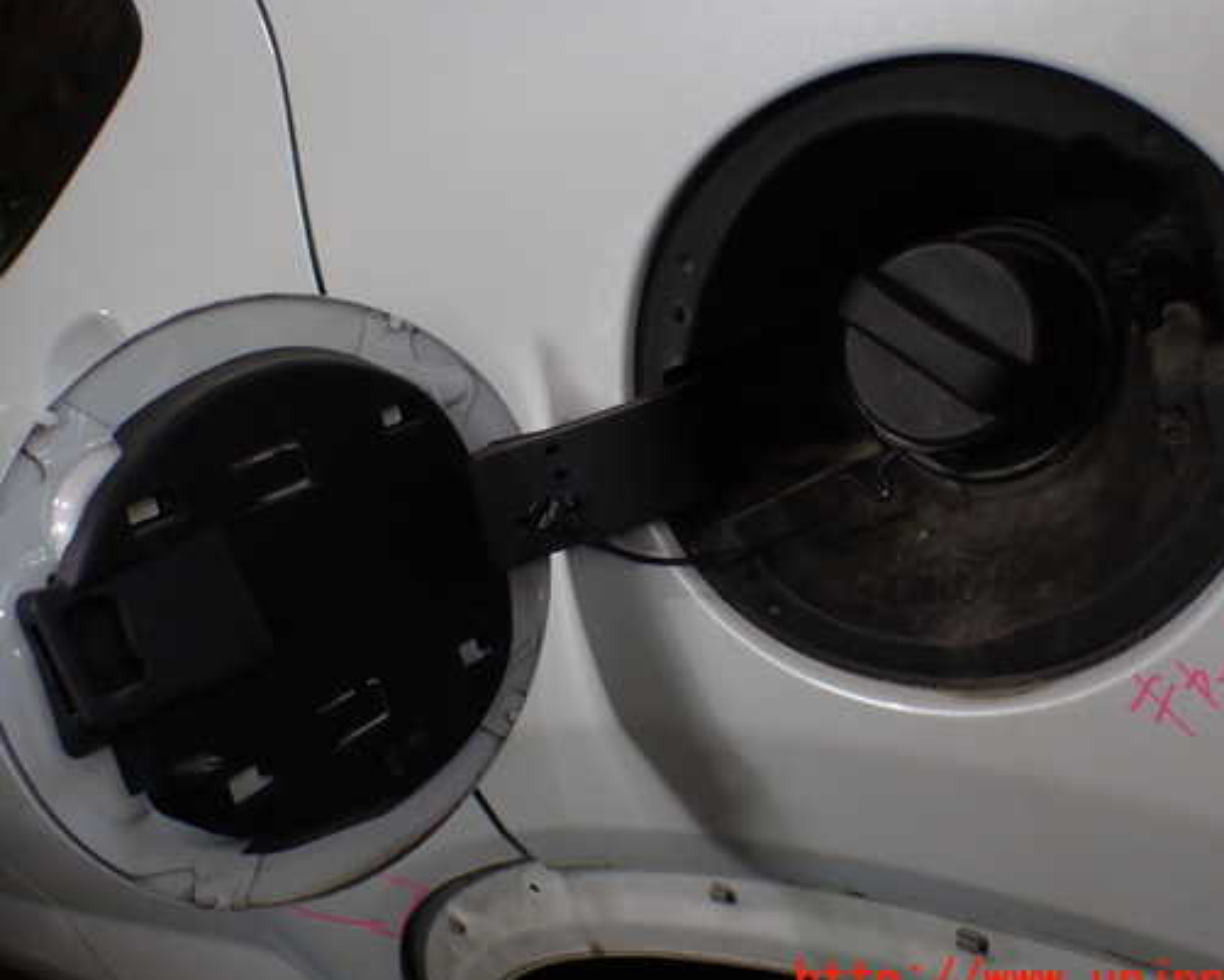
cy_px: 466
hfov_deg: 51.5
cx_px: 614
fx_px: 1268
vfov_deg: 42.2
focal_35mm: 35
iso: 160
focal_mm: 5.4
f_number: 2.3
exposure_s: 1/125
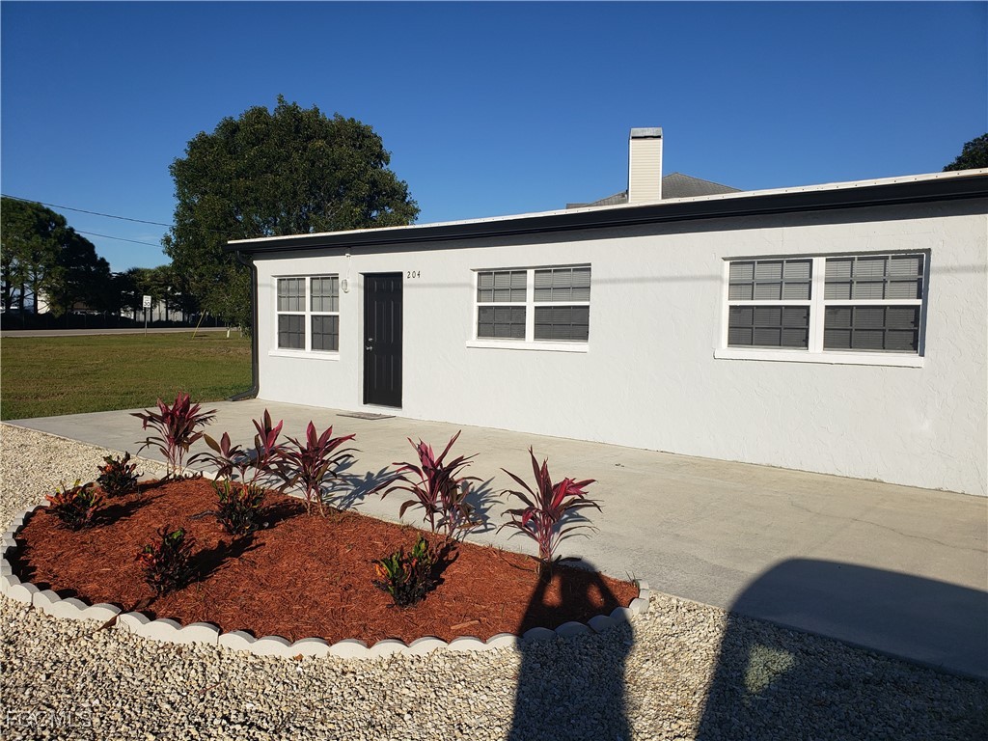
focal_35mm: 26
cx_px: 494
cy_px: 370
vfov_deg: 53.1
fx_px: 742
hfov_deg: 67.3
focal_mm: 4.3
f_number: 2.4
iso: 50
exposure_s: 1/2897
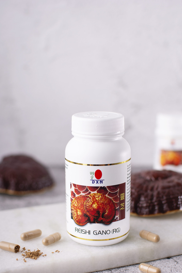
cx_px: 105
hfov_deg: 20.7
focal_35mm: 66
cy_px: 164
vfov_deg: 30.6
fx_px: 497
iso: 100
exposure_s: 1/160
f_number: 3.2
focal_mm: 35
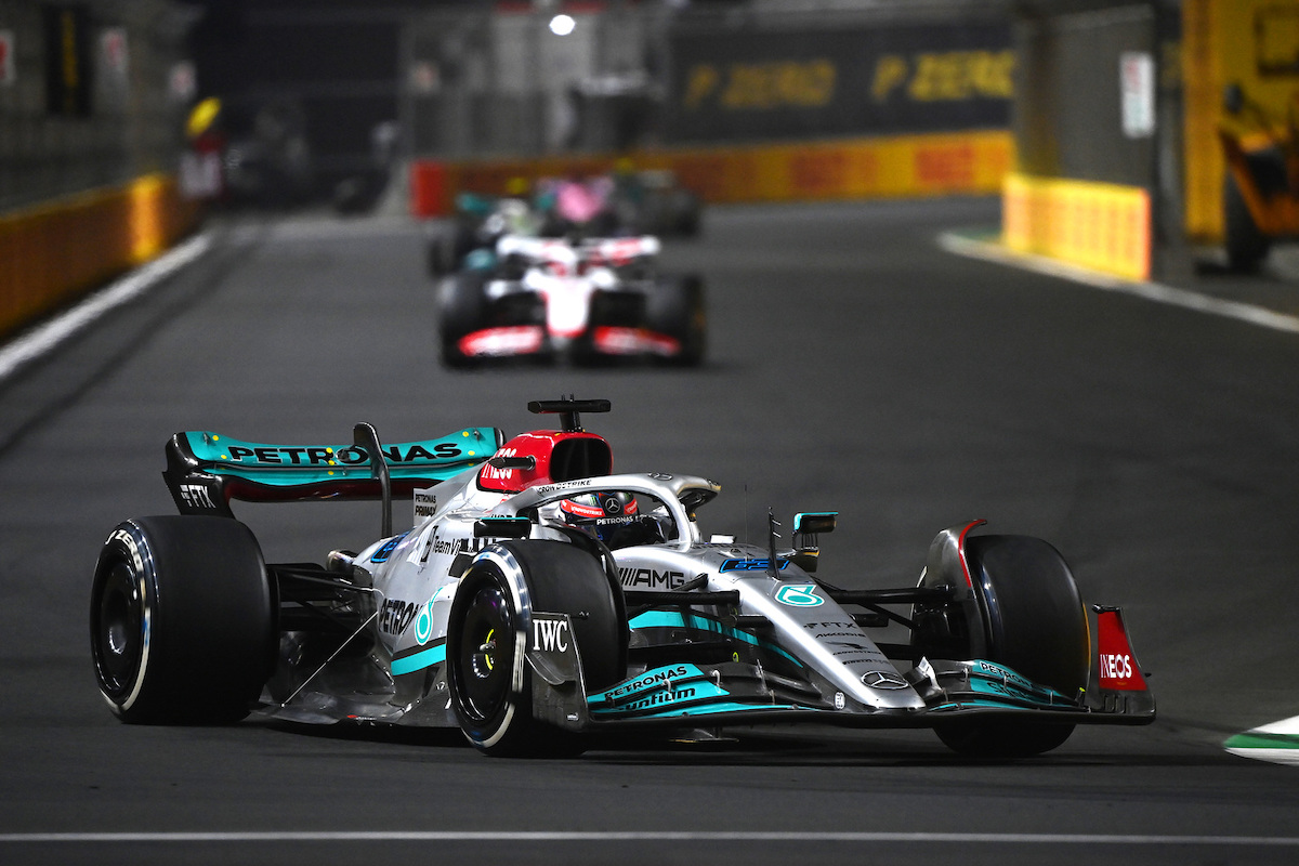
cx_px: 650
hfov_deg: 3.7
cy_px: 433
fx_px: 20205
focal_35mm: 560
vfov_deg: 2.5
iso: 4000
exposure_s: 1/800
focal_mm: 560
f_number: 5.6
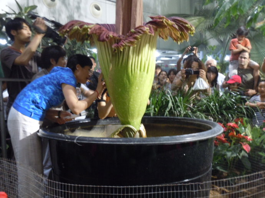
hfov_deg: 47.9
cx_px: 132
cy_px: 99
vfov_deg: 36.8
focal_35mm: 39
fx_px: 298
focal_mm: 6.9
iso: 400
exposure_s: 1/3
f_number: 4.3
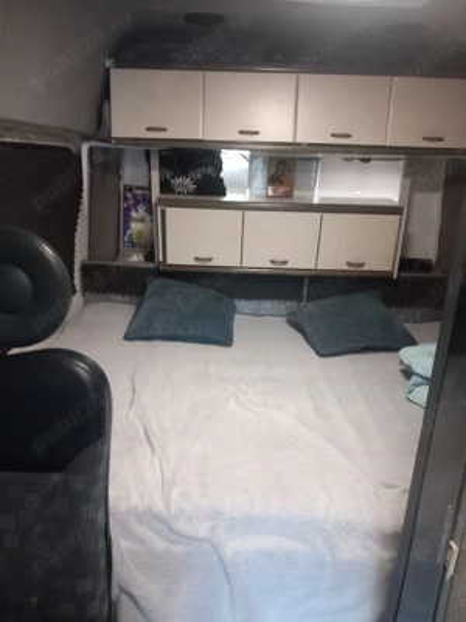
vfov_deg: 65.3
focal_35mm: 27
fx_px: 485
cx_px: 233
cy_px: 311
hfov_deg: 51.4
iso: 800
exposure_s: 1/14
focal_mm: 4
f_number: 1.8
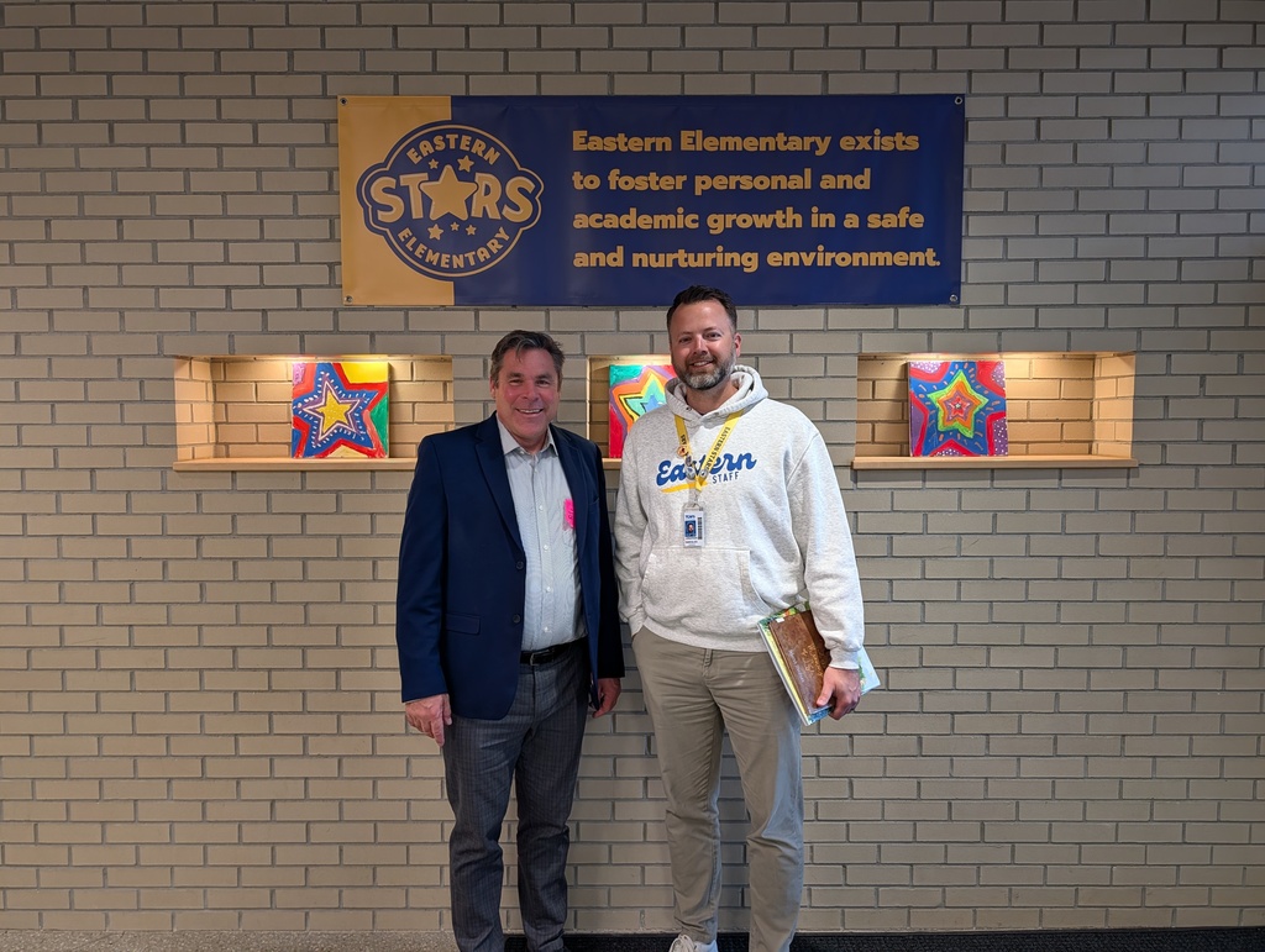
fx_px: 878
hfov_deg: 71.5
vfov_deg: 56.9
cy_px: 476
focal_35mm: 24
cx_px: 632
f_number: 1.68
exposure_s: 1/142
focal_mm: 6.9
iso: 22
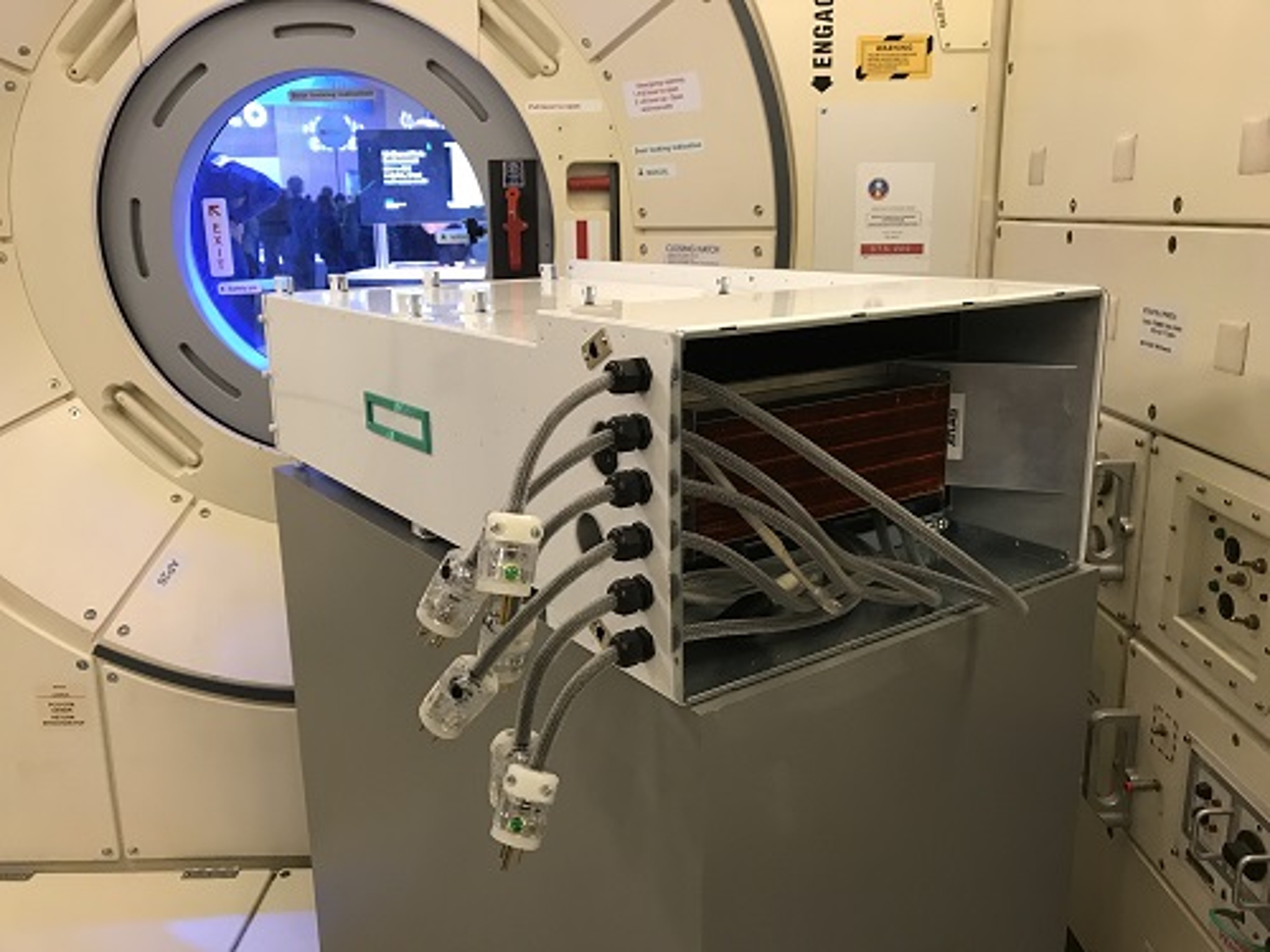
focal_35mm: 28
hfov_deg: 63.4
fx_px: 1027
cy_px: 476
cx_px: 635
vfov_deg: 49.7
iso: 50
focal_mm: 3.99
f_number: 1.8
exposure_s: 1/17
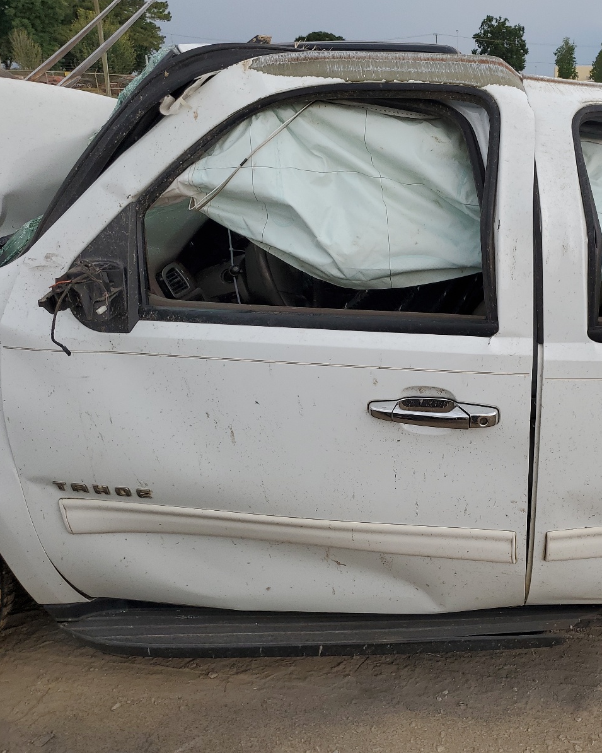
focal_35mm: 34
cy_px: 375
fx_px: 757
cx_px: 482
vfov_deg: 52.8
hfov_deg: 41.5
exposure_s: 1/833
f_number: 1.5
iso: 50
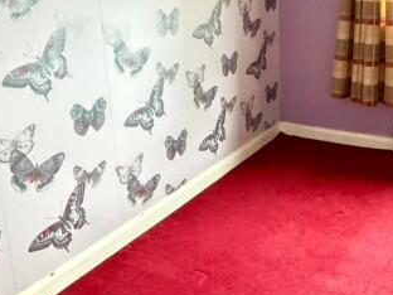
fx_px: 522
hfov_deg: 39.6
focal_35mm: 46
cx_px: 315
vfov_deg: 31.2
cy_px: 90
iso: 1600
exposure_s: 1/33
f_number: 2.2
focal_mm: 2.22
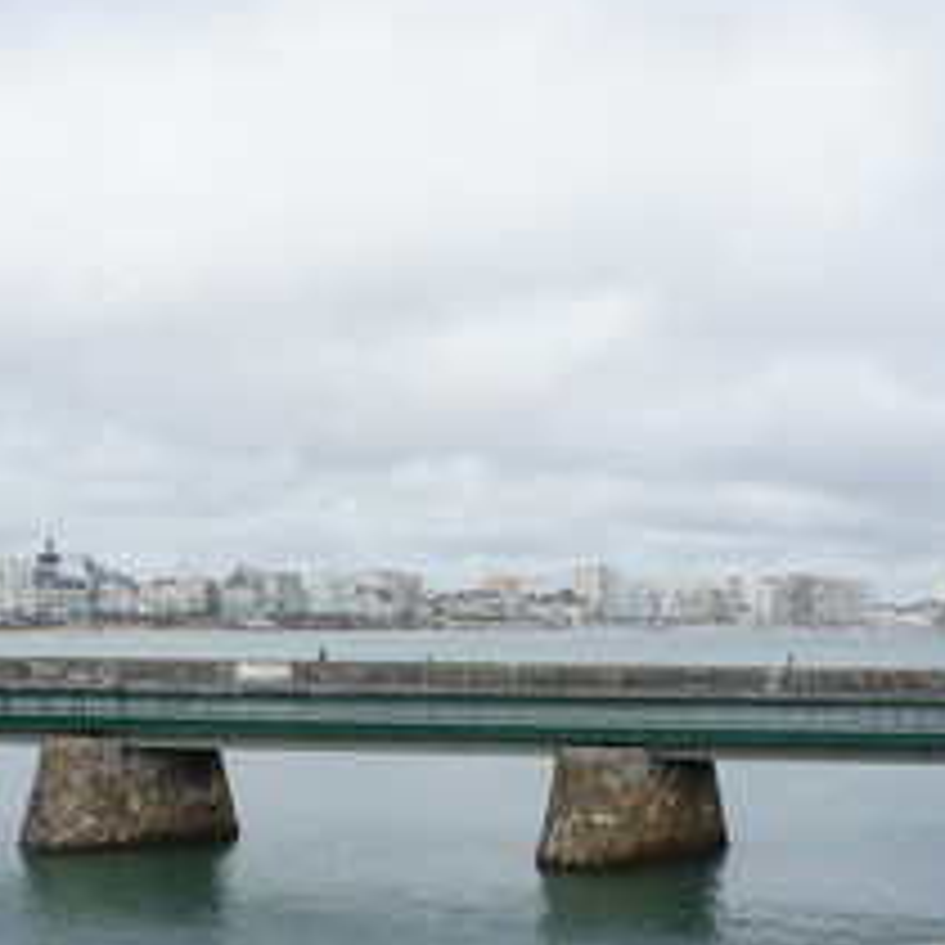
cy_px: 630
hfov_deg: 32.2
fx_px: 1635
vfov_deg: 32.0
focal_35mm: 53
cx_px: 382
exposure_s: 1/250
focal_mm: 19
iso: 250
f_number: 11
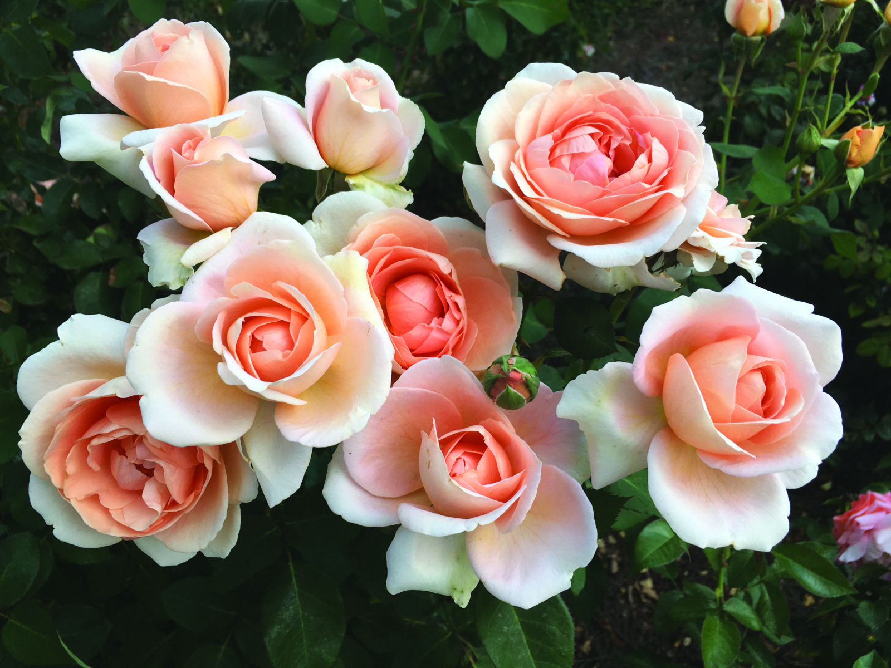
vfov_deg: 48.2
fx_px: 746
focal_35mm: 29
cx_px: 446
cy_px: 334
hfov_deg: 61.7
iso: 25
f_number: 2.2
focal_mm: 4.15
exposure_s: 1/836
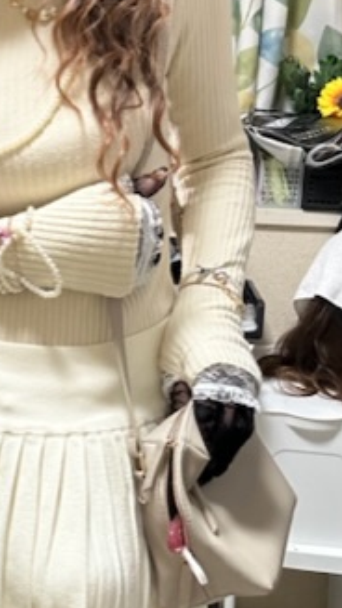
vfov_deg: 32.7
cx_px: 1
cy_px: 238
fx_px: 1032
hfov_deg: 18.3
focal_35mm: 64
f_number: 1.9
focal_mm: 2.69
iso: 160
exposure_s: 1/60
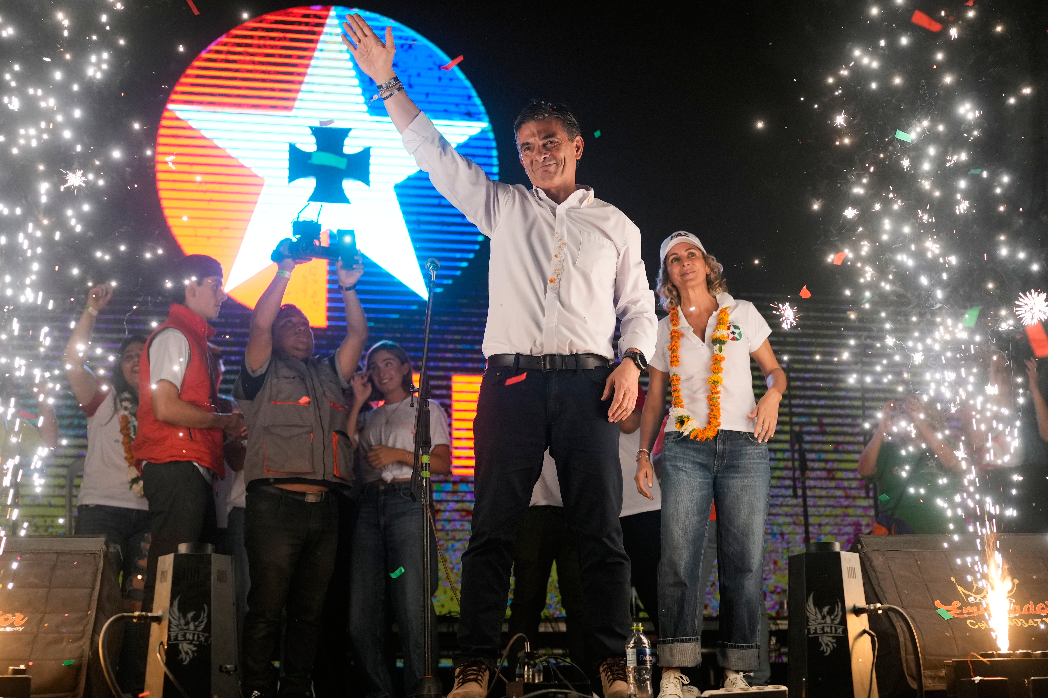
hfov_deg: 38.2
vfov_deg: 26.0
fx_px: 1514
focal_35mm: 52
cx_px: 524
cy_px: 349
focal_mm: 35
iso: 1000
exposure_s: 1/800
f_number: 1.8
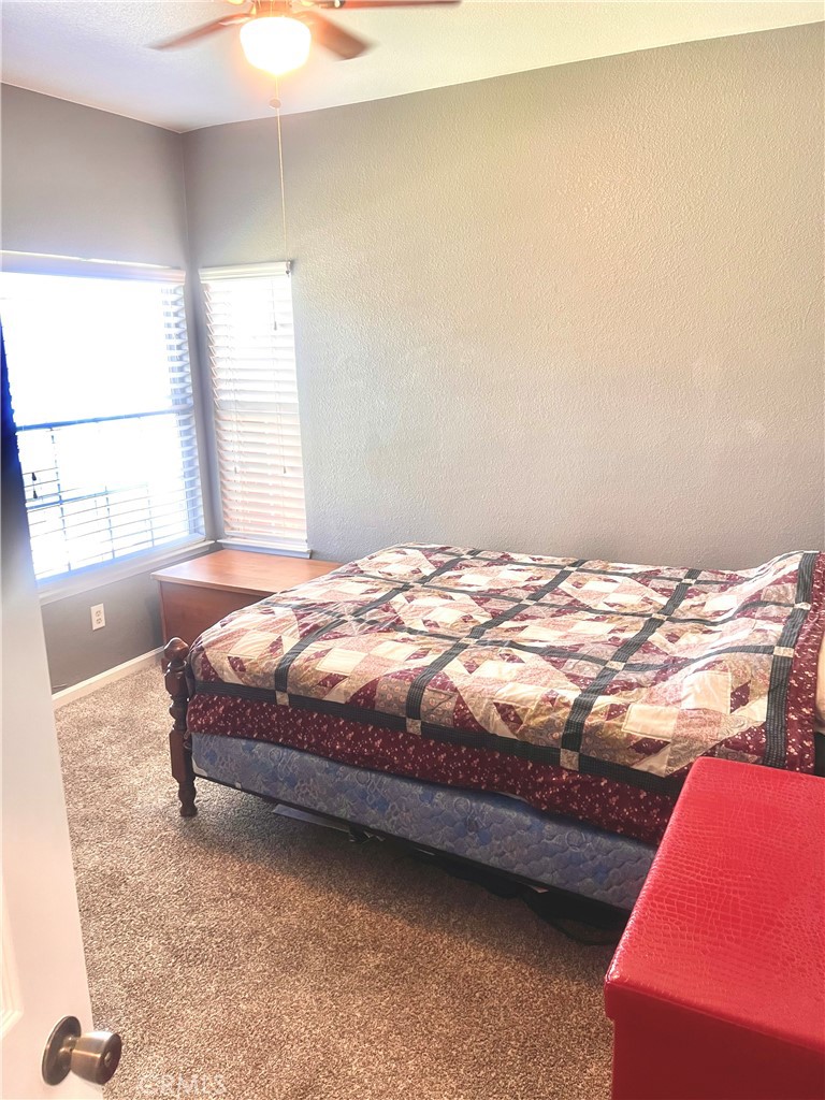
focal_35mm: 26
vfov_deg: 67.3
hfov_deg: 53.1
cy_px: 550
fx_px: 826
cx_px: 412
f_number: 1.5
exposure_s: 1/60
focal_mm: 5.7
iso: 100
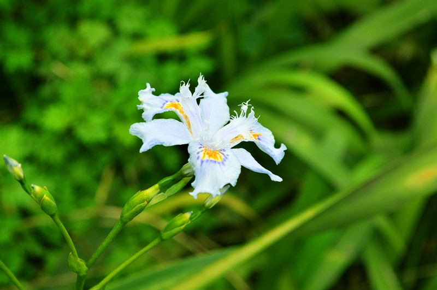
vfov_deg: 18.1
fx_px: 909
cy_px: 145
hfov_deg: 27.0
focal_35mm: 75
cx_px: 218
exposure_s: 1/125
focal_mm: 50
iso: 160
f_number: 8
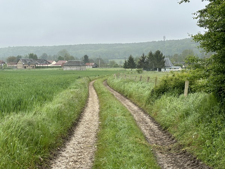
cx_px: 112
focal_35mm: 48
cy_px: 84
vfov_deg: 30.3
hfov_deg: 39.7
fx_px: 312
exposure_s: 1/1289
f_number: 1.78
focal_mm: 6.86
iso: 64
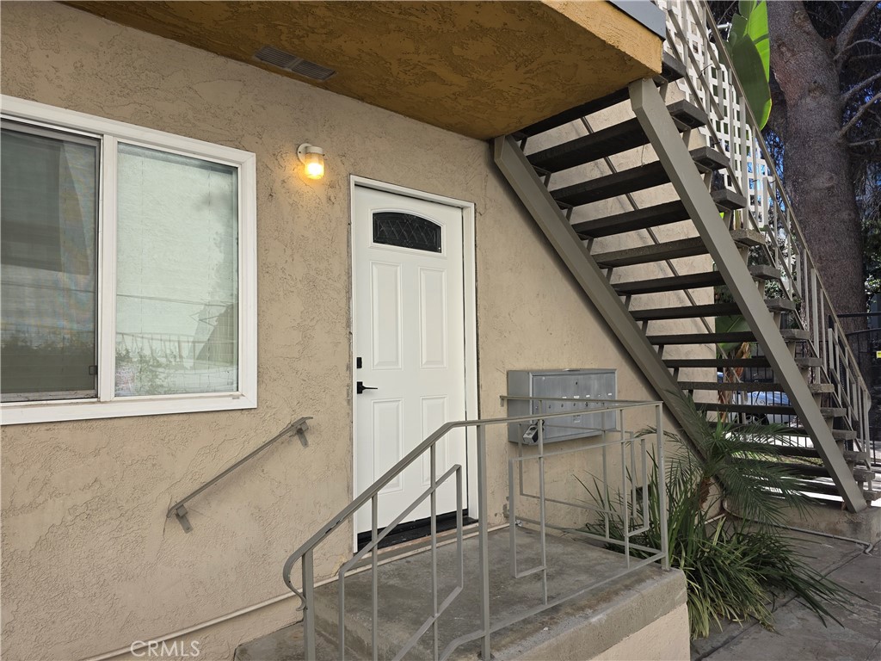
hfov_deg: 73.9
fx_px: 585
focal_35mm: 23
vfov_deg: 58.9
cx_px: 440
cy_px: 330
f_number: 1.7
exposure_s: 1/1690
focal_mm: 6.3
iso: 80
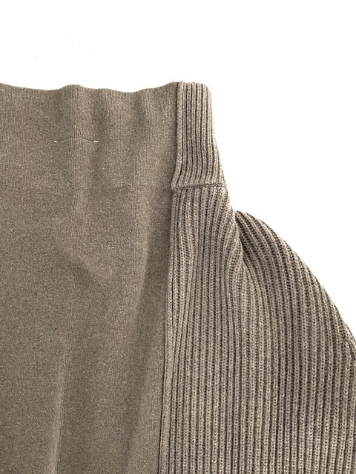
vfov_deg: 61.7
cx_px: 178
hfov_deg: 48.2
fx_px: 398
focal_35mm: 29
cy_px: 237
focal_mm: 3
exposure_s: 1/163
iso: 16
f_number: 1.8
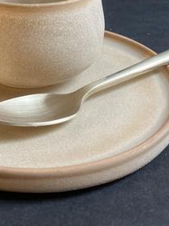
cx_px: 46
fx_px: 404
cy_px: 43
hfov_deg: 23.4
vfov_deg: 30.4
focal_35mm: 62
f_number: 1.8
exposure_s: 1/30
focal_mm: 3.99
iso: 500
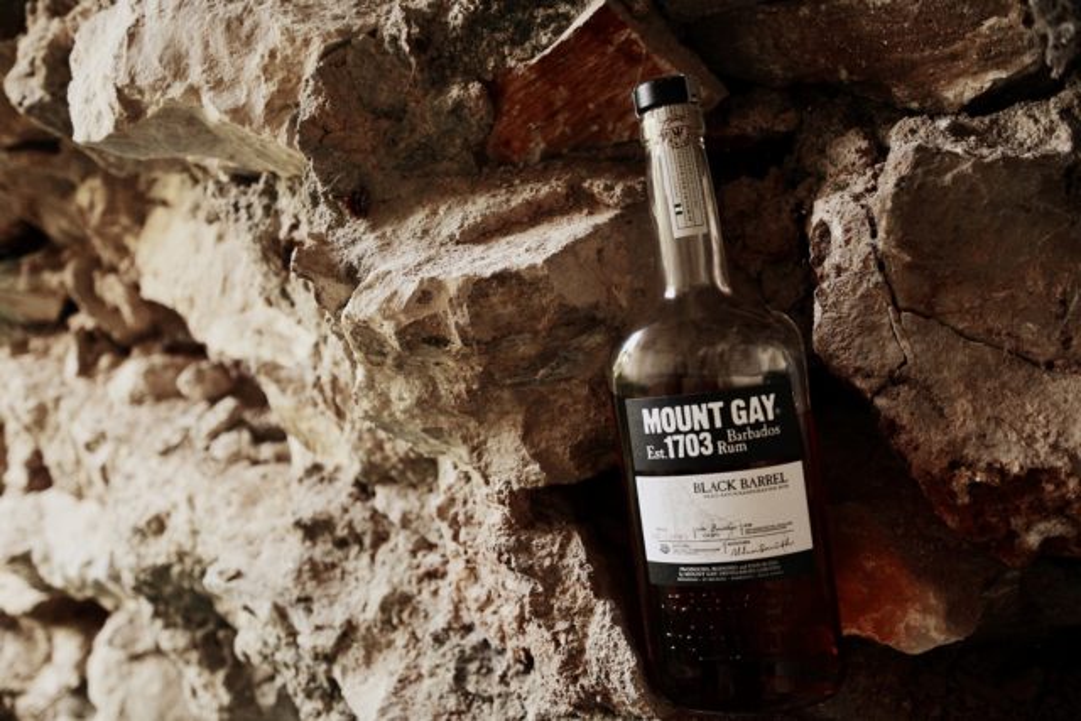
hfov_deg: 60.3
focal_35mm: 31
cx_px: 540
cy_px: 360
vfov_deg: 42.3
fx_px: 931
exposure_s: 1/40
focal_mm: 31
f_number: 4.5
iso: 200
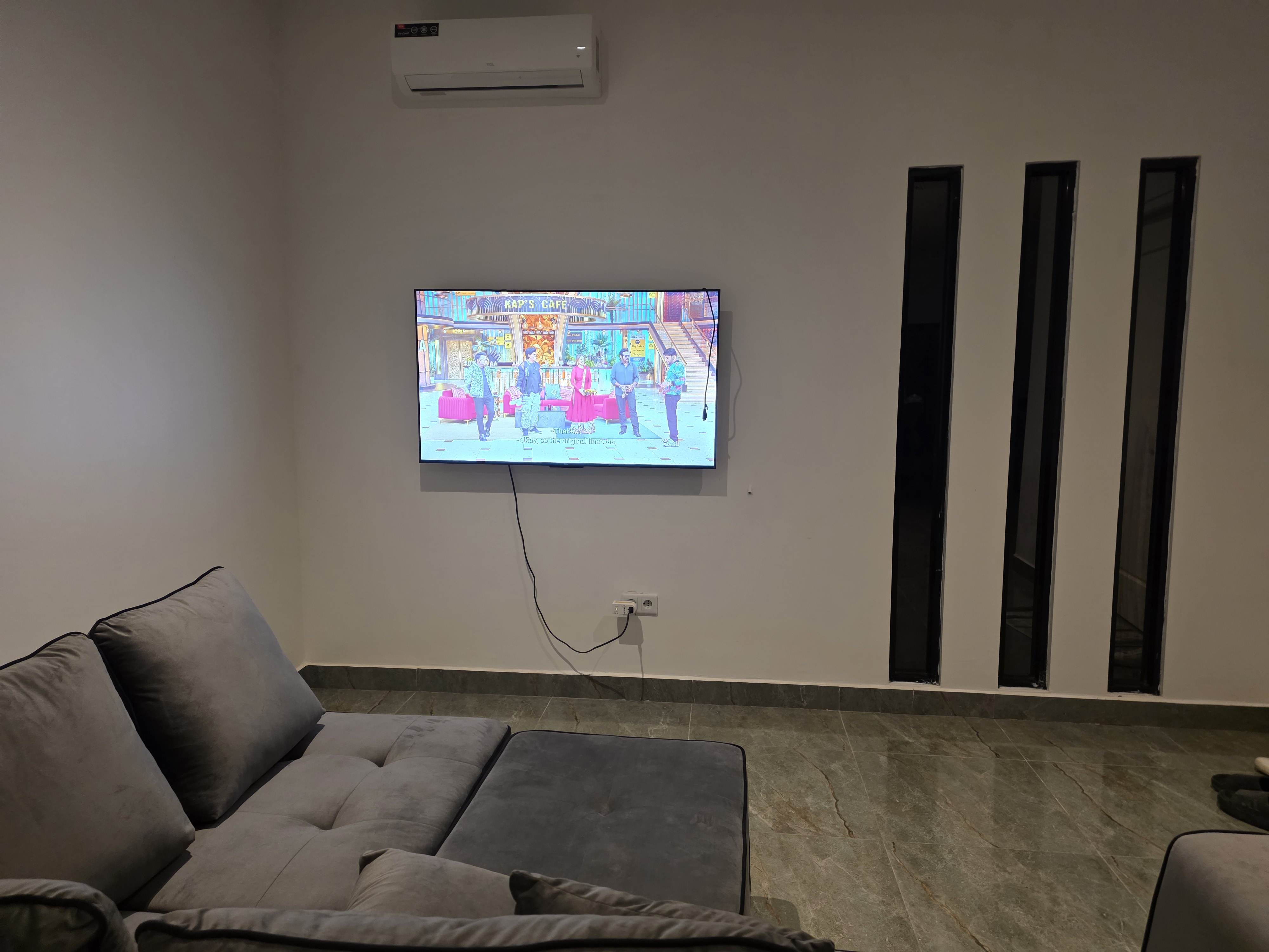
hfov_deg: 73.9
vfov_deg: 58.9
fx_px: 843
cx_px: 634
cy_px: 476
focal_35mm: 23
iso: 400
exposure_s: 1/50
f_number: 1.7
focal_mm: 6.3
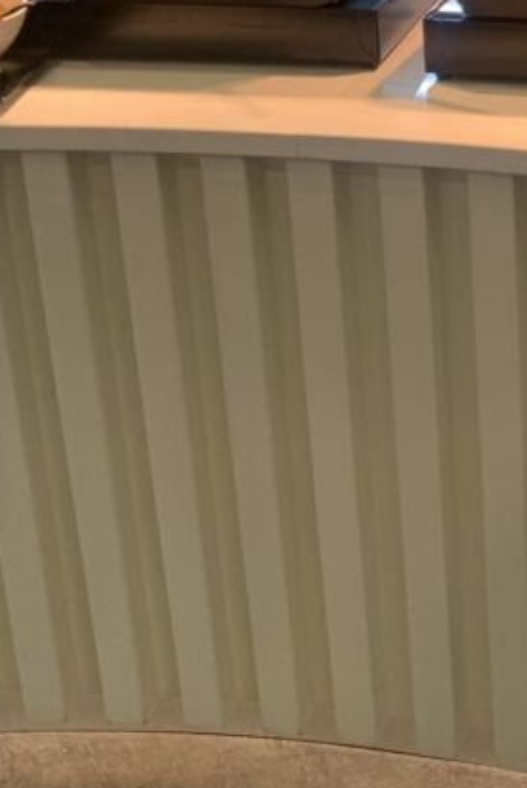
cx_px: 613
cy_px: 99
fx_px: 1469
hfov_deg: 19.3
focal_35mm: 67
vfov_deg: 29.0
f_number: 1.8
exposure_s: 1/50
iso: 64
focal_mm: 4.25
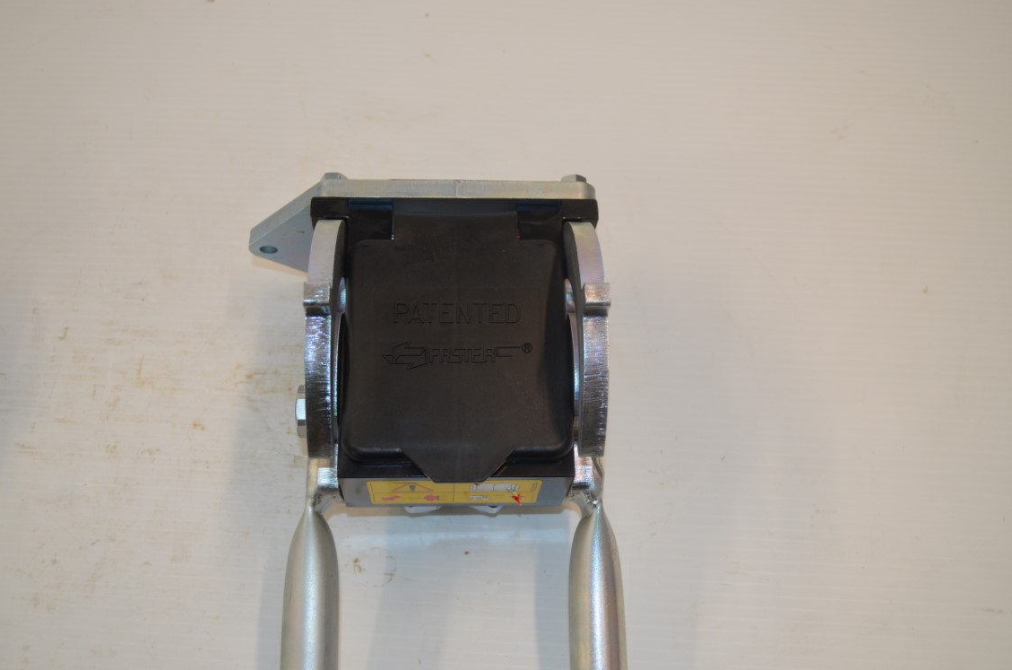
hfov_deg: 52.0
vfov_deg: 35.8
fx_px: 1038
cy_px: 340
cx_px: 500
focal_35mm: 37
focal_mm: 24
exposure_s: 1/125
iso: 400
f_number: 4
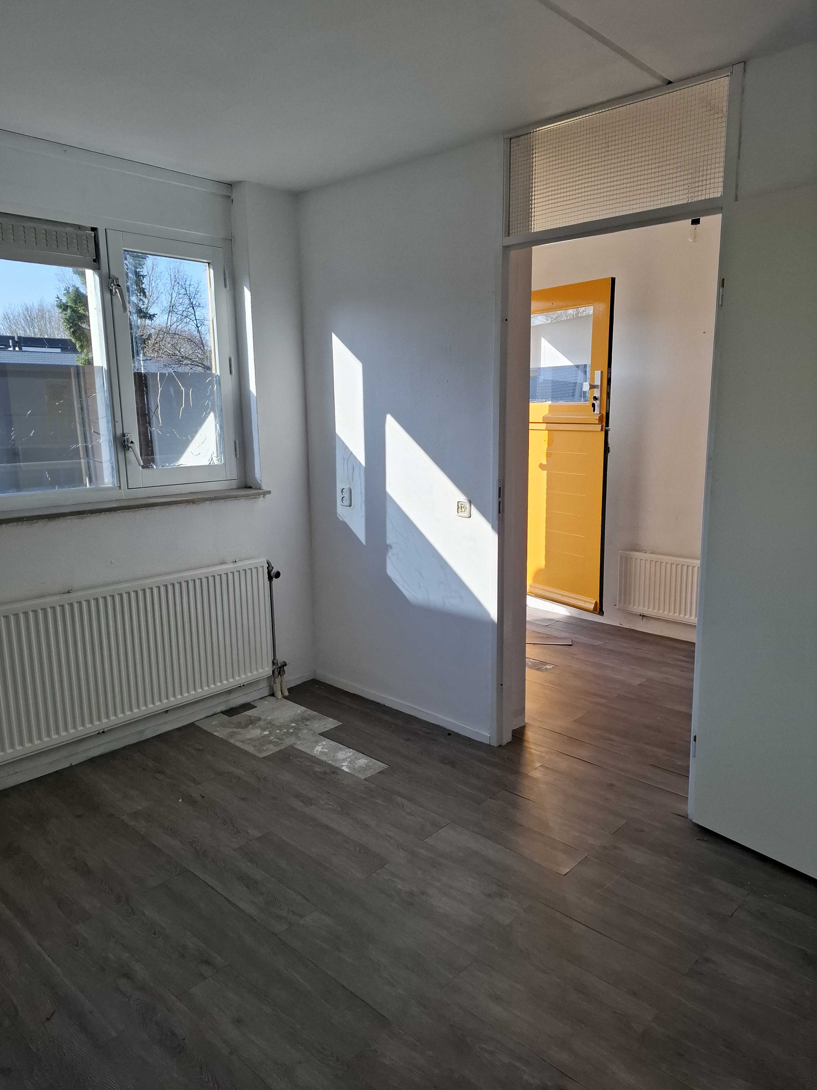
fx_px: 724
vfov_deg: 73.9
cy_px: 545
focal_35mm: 23
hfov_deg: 58.9
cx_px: 408
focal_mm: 5.54
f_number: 1.8
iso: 50
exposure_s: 1/614
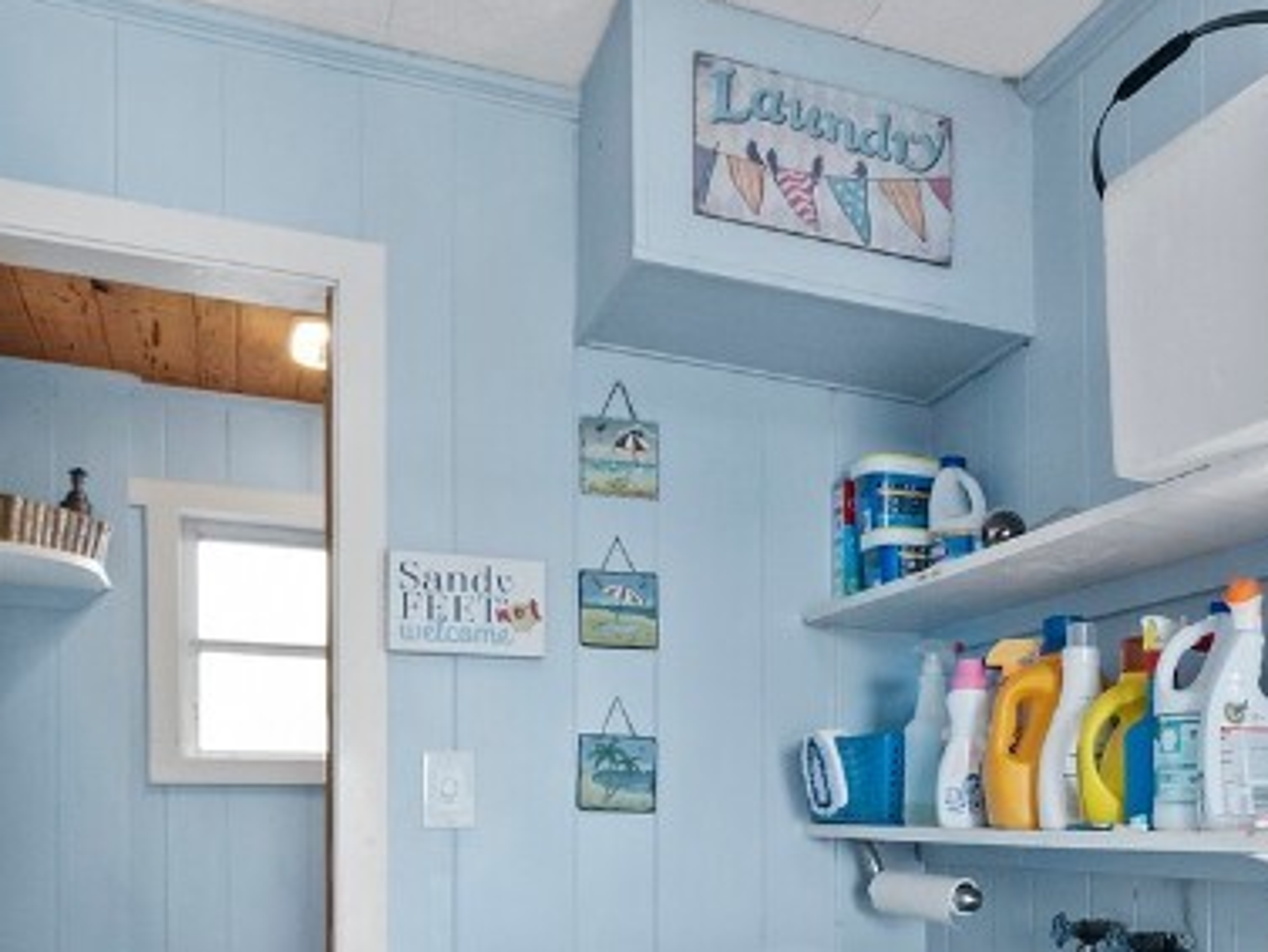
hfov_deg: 45.5
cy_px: 801
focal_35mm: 38
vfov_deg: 36.1
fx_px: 1392
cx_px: 1076
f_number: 8
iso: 400
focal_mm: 7
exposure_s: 1/15
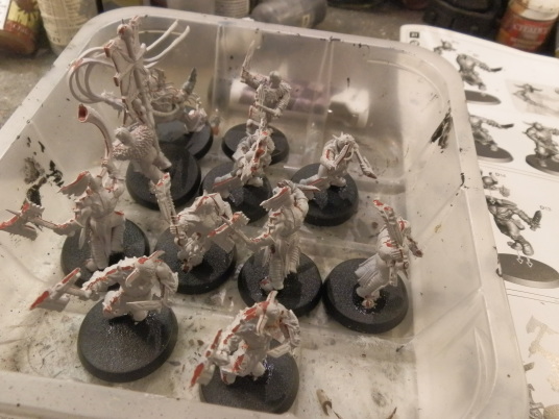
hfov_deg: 63.4
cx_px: 280
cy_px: 210
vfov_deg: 49.7
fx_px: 452
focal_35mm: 28
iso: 400
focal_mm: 5
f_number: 3.1
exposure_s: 1/160
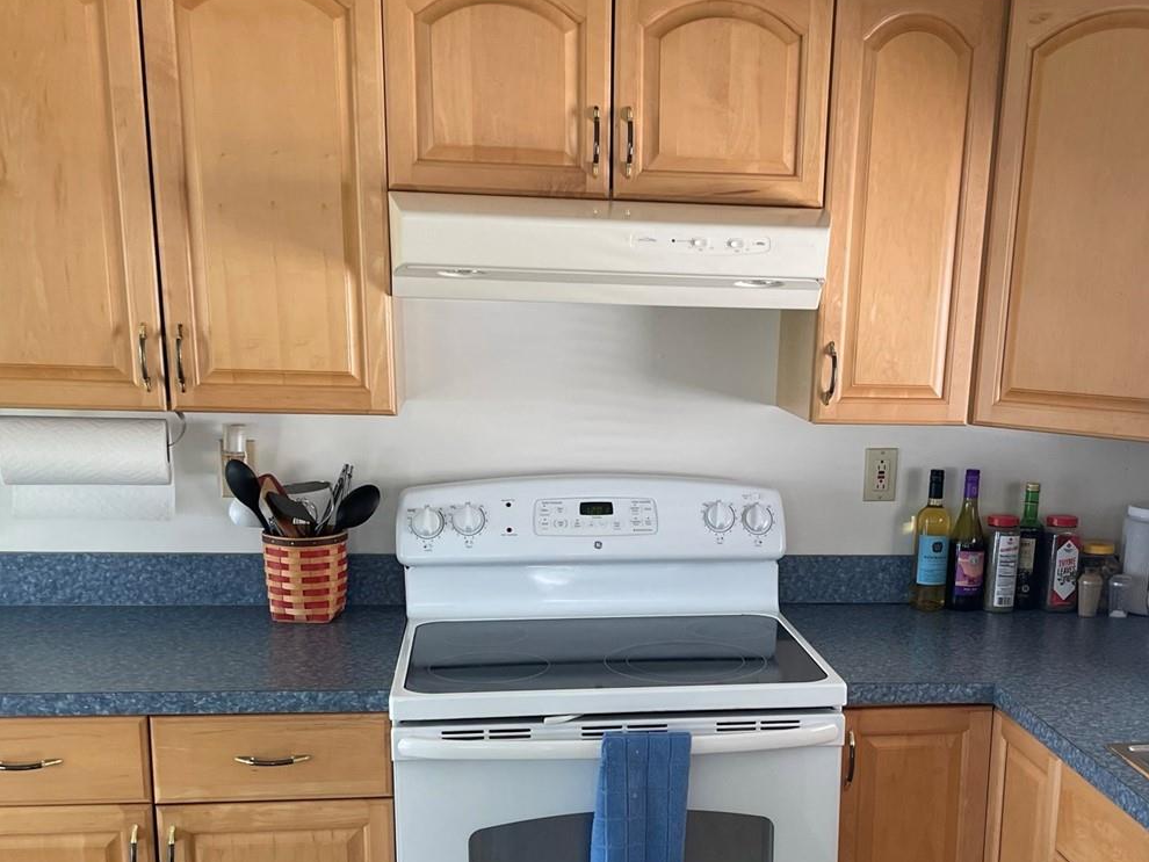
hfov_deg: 44.6
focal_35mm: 42
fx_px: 1394
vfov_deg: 33.7
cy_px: 646
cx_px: 686
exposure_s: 1/121
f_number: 1.6
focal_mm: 4.2
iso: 125
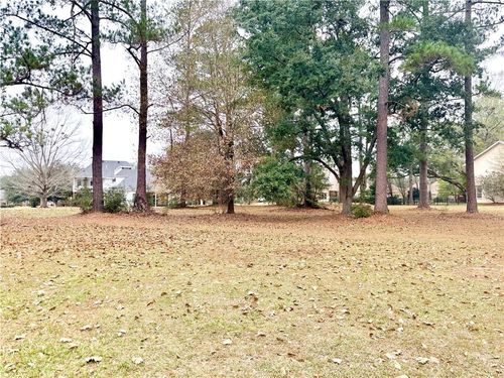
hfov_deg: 67.3
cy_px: 189
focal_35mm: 26
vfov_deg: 53.1
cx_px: 252
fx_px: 379
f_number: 1.6
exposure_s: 1/359
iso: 64
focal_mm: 5.96
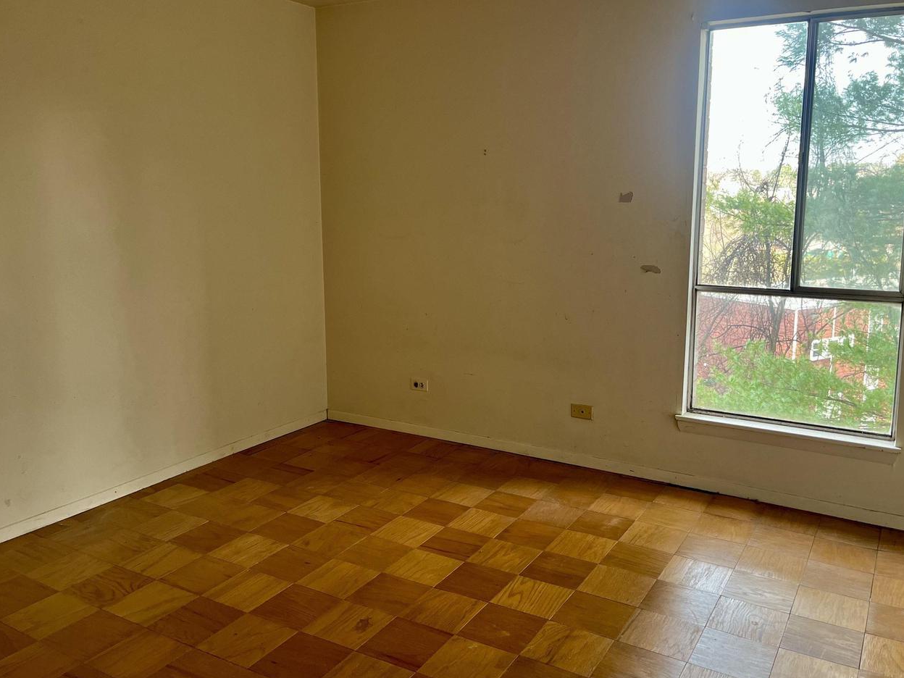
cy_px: 310
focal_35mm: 30
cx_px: 461
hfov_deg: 60.0
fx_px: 783
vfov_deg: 46.7
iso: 125
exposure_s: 1/122
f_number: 1.6
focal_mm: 5.1
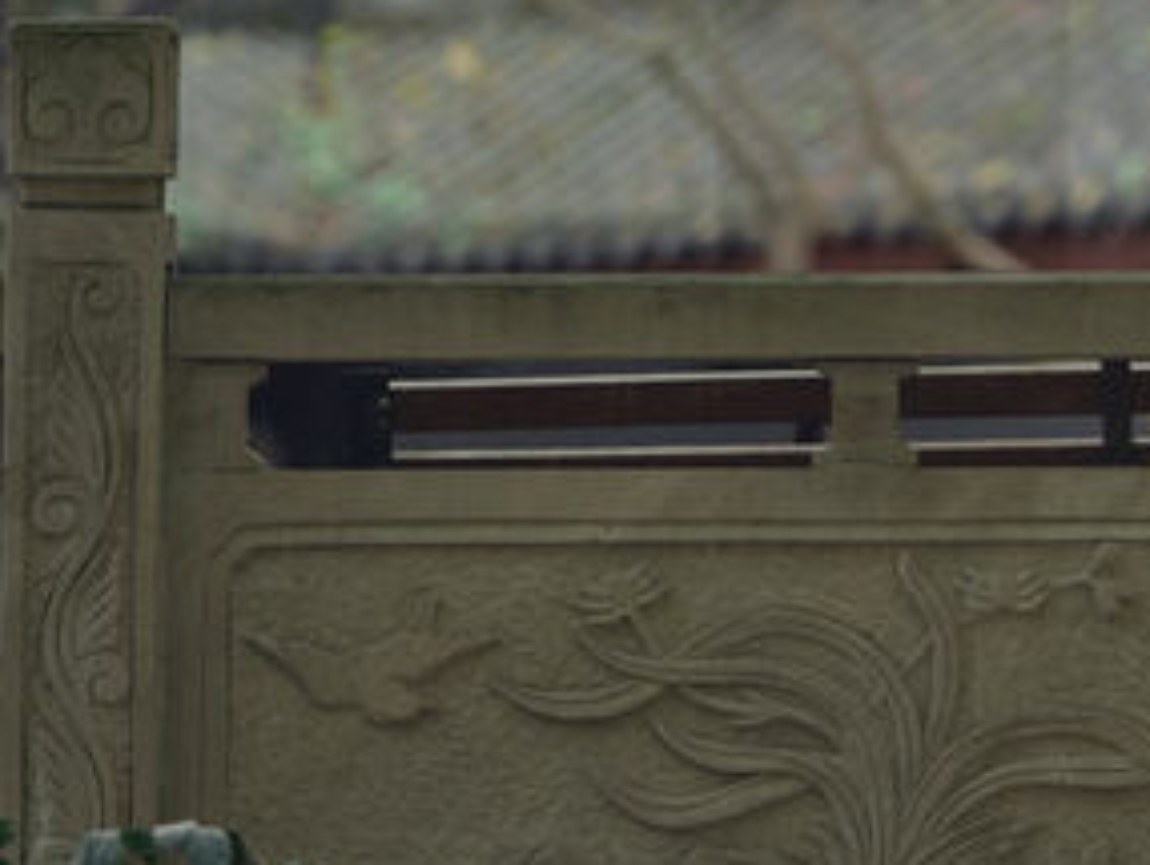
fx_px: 10607
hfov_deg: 6.2
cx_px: 1230
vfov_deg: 4.6
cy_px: -591
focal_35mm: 319
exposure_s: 1/250
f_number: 2.5
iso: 200
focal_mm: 110
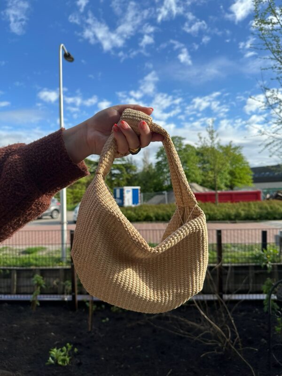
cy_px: 188
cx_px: 141
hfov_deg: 56.8
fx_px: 261
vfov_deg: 71.6
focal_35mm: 24
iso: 80
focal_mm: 6.86
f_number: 1.78
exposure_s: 1/2882
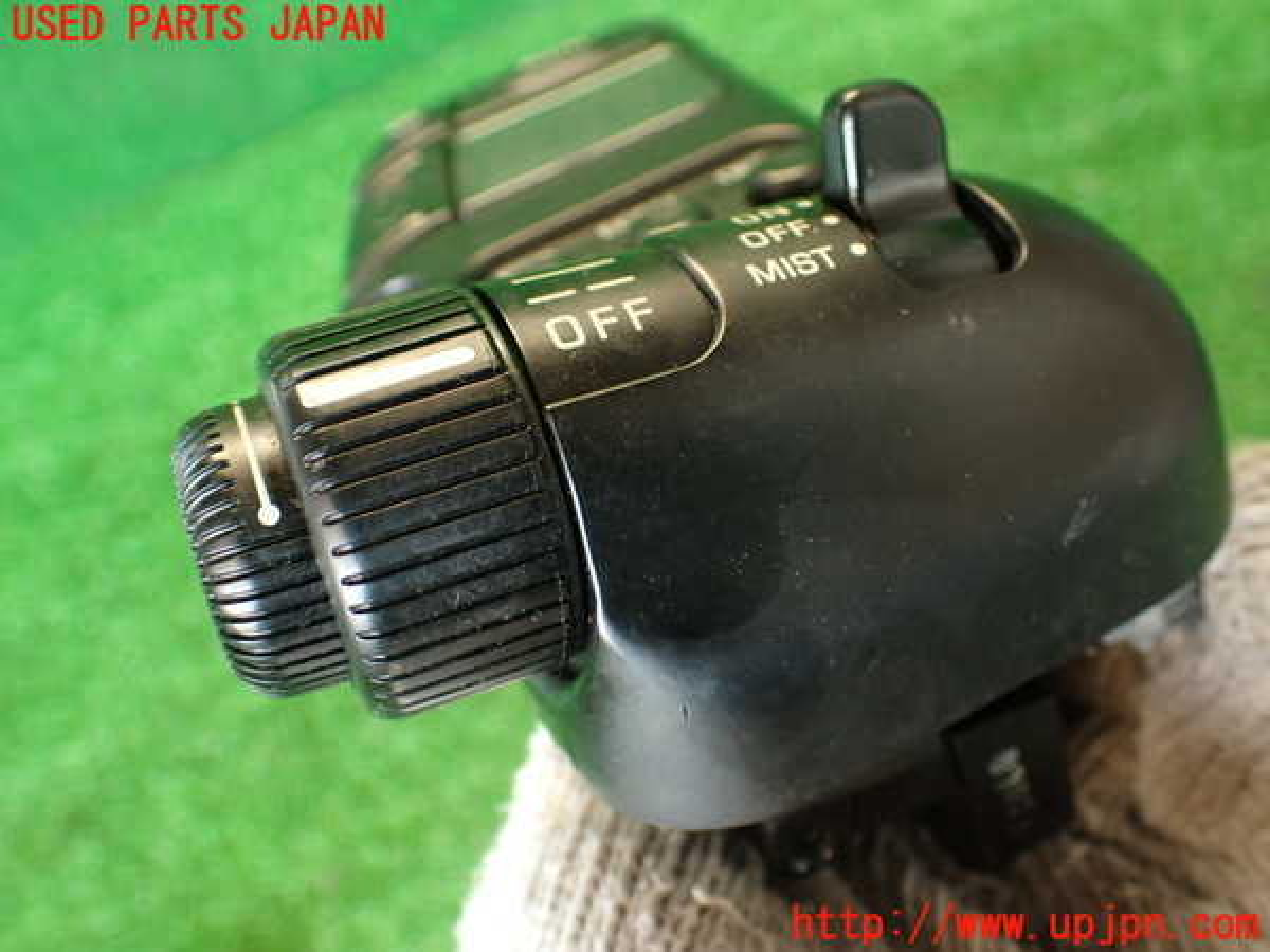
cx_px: 635
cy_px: 476
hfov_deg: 56.8
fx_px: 1174
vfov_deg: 44.2
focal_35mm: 32
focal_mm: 5.79
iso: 320
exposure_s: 1/30
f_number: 2.4
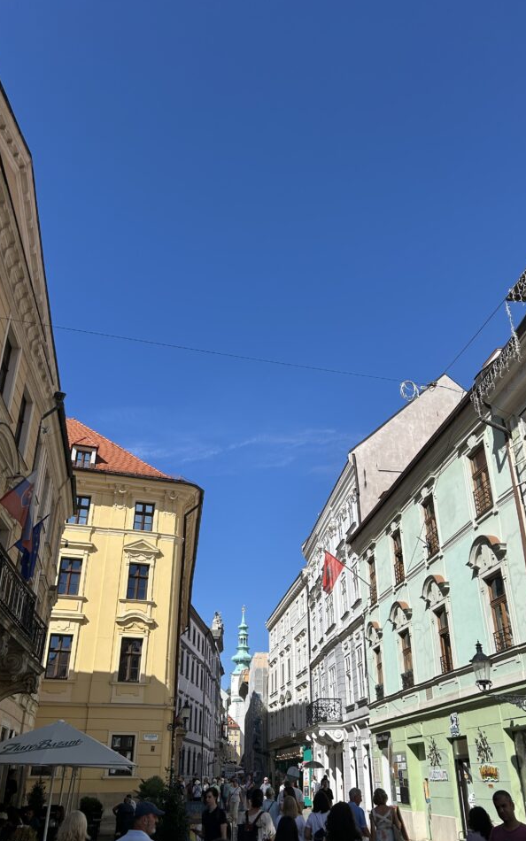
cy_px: 437
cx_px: 262
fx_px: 665
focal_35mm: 29
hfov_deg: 43.2
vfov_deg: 64.6
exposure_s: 1/5319
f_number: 1.5
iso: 50
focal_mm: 5.7
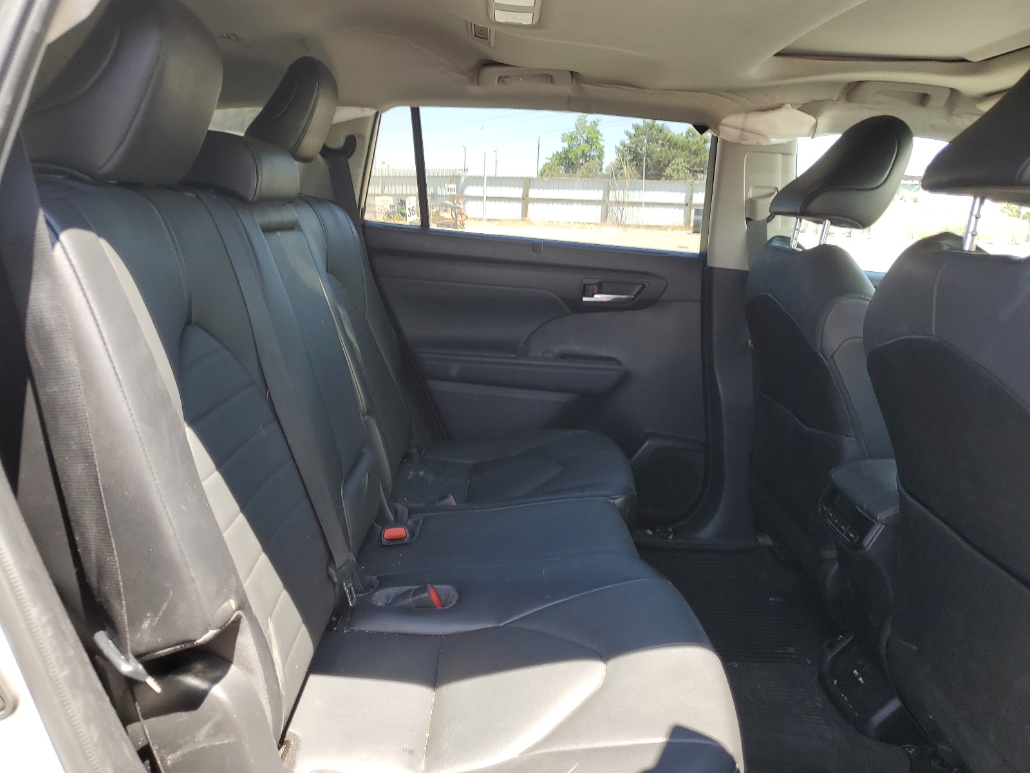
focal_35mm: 26
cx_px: 515
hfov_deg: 67.3
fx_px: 774
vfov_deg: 53.1
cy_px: 386
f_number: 1.5
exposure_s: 1/227
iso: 50
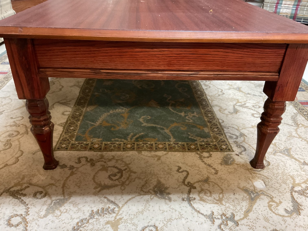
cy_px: 116
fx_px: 258
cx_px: 154
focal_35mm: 29
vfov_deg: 48.2
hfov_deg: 61.7
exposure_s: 1/30
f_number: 1.8
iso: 250
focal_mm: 3
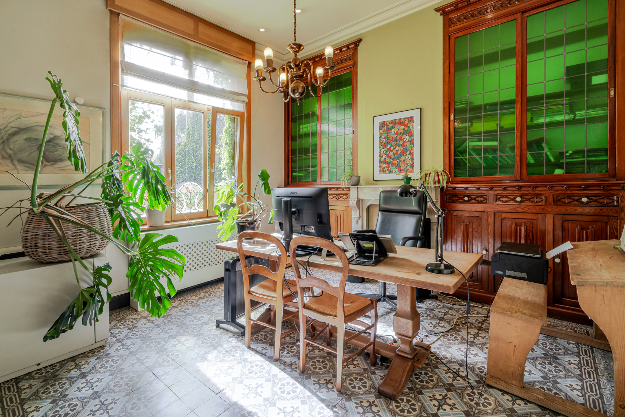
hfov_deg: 96.7
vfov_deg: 73.8
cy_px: 208
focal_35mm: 16
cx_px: 312
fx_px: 278
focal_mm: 16
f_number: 13
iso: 800
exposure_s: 1/100
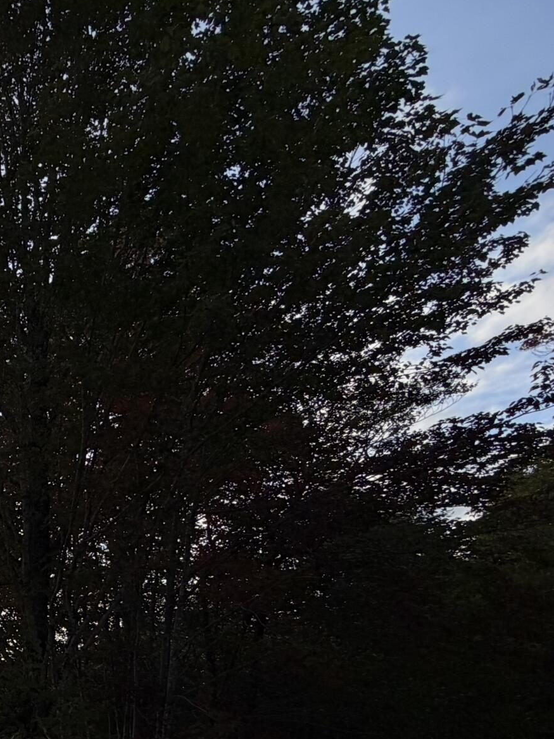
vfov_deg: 45.1
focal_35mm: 36
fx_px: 768
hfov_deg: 29.3
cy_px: 705
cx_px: -218
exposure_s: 1/1285
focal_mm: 2.22
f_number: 2.2
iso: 25
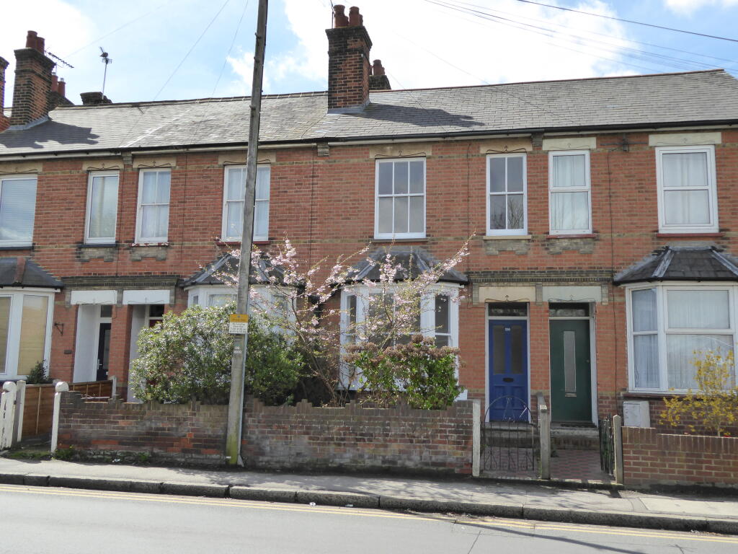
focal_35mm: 34
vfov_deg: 41.8
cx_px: 369
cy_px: 277
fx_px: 725
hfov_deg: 54.0
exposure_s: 1/640
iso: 200
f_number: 3.6
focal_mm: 5.8
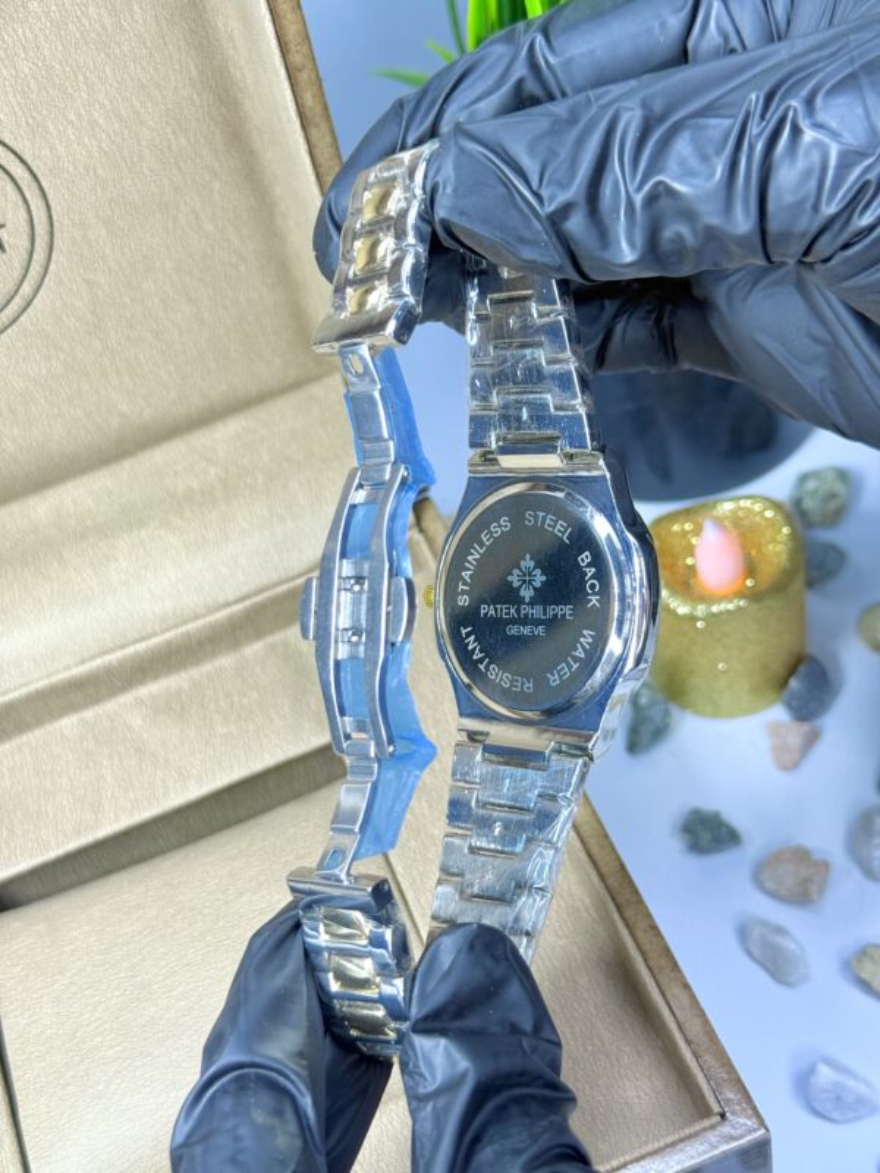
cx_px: 440
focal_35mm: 48
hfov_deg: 30.3
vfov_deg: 39.7
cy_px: 586
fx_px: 1627
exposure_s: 1/100
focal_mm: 6.76
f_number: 1.78
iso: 50
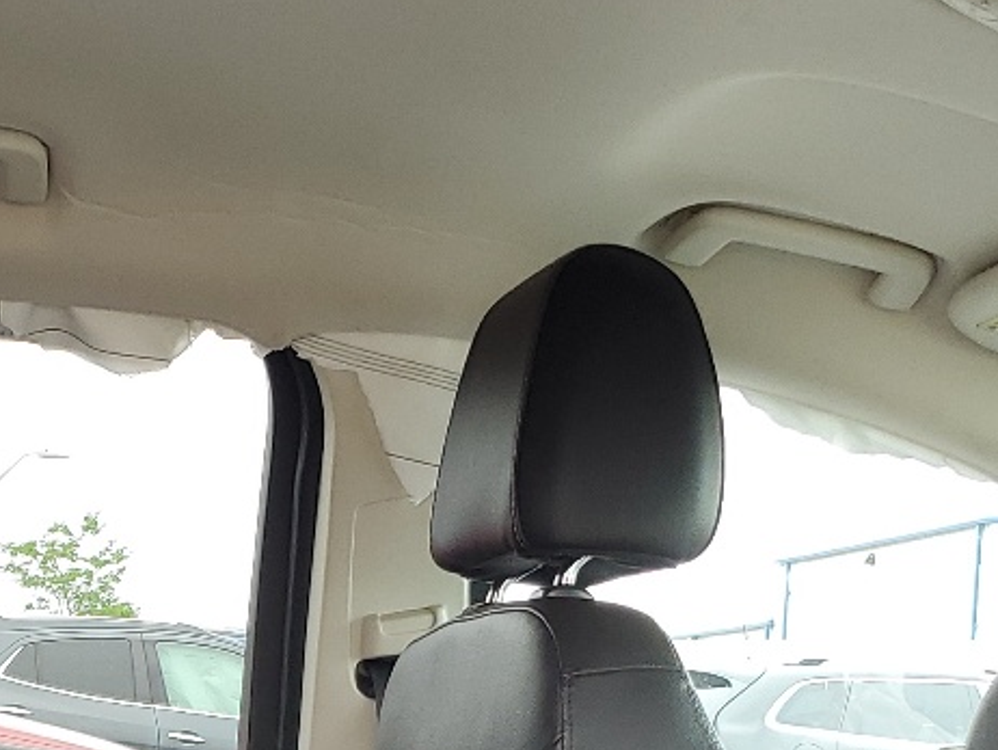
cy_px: 1001
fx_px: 2596
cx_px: 35
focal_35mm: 90
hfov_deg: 21.1
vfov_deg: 15.6
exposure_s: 1/175
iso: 50
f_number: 1.5
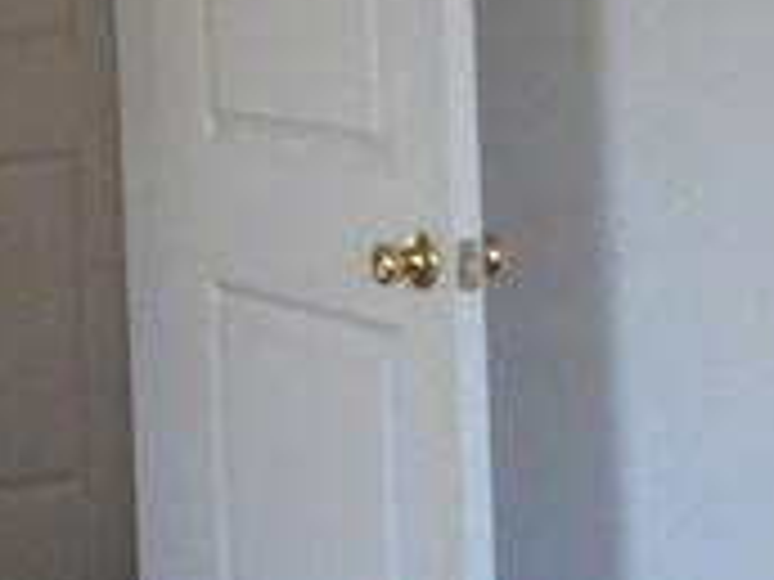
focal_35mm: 149
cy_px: -144
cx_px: -450
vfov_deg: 9.8
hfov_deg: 12.5
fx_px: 3332
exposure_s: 1/30
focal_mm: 4.5
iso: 280
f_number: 3.7
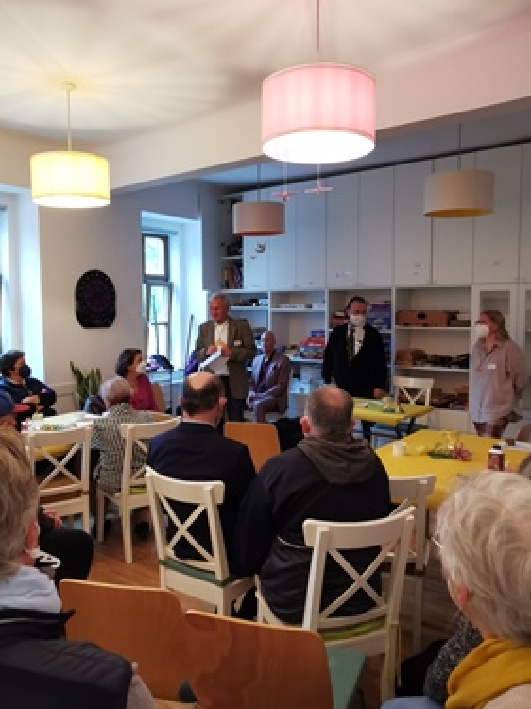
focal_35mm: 29
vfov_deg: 61.7
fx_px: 593
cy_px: 355
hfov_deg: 48.1
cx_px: 236
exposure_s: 1/33.3
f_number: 2.2
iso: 320
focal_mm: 2.26
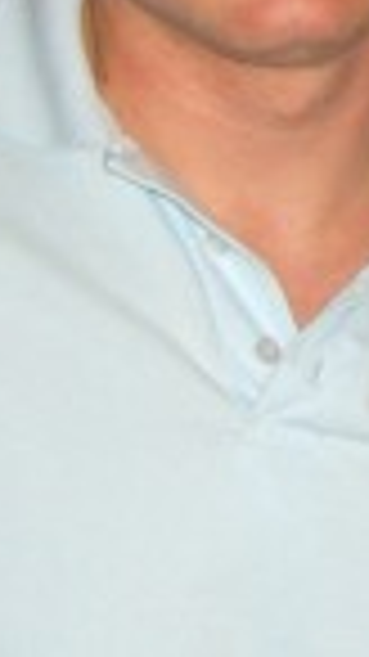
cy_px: 130
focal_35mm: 170
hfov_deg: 7.0
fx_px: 2960
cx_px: 630
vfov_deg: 12.6
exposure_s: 1/60
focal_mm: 7.9
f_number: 2.8
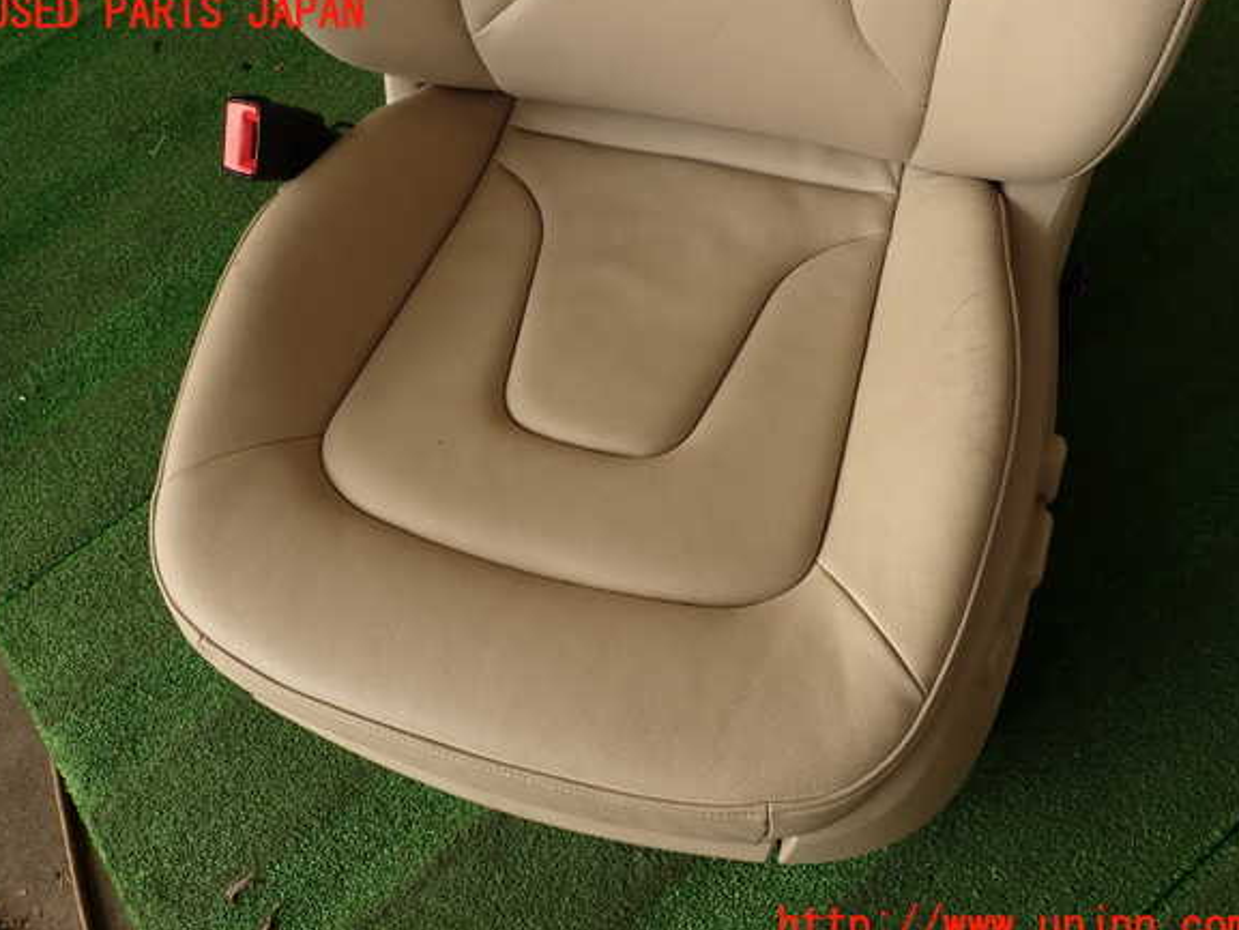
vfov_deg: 53.1
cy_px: 470
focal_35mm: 26
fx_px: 931
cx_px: 618
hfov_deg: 67.3
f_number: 2.8
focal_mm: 4.5
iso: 100
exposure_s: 1/100
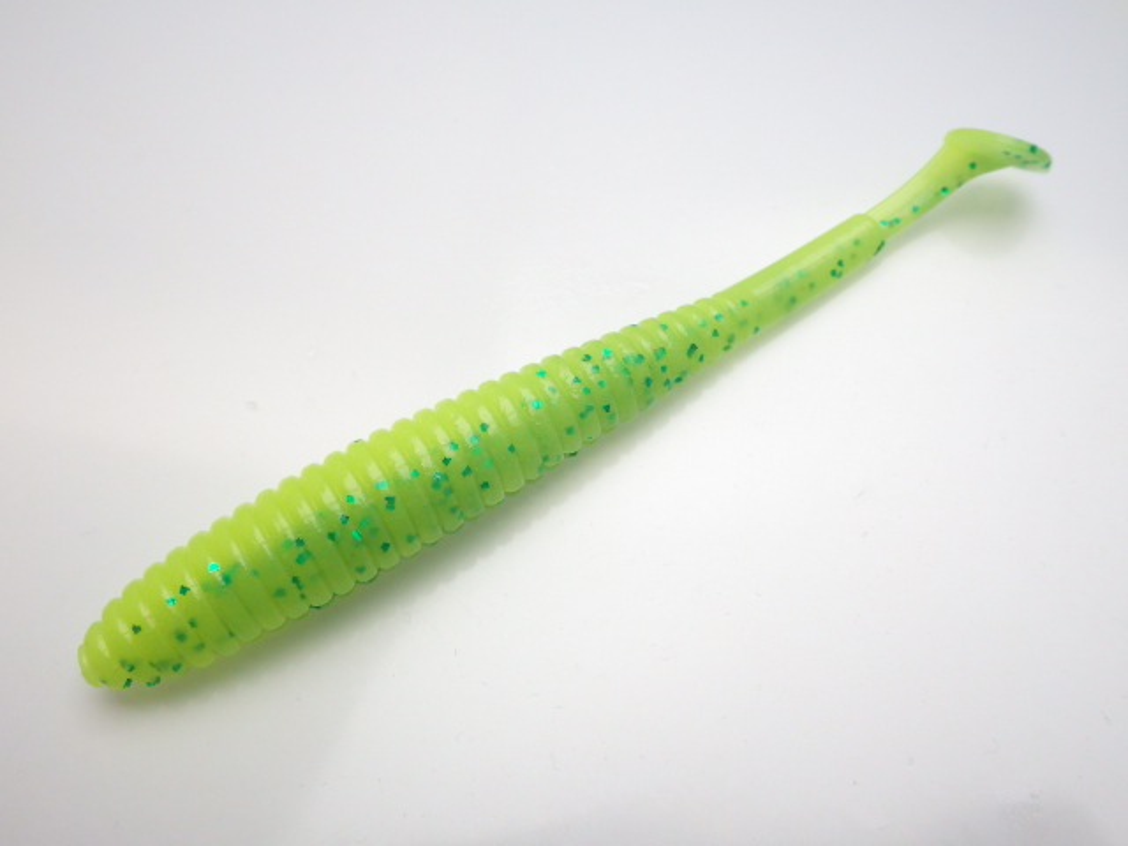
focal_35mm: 31
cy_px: 423
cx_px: 564
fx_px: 1010
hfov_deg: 58.4
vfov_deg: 45.4
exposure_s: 1/45
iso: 200
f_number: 3.1
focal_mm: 5.5
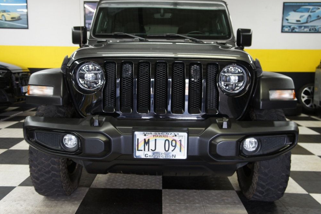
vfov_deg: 35.9
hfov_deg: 51.9
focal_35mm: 37
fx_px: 330
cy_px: 105
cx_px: 159
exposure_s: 1/40
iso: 400
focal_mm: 24
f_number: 4
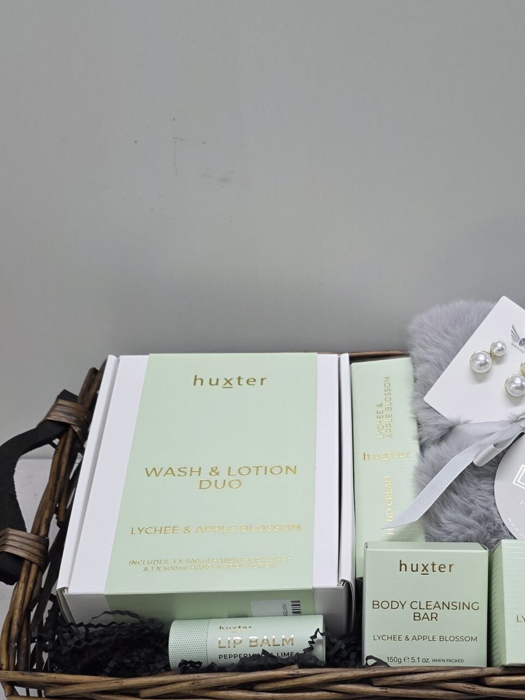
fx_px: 930
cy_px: 491
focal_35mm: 46
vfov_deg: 40.5
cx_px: 363
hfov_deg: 31.2
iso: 160
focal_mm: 6.3
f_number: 1.7
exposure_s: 1/100
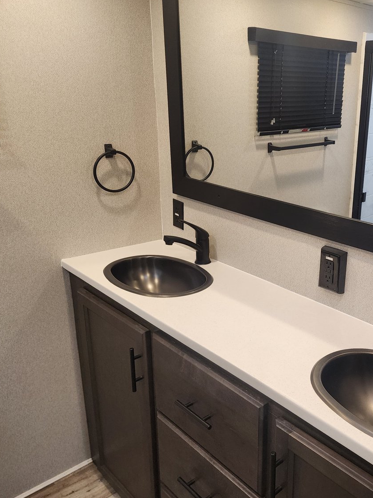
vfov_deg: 58.4
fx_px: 445
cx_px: 301
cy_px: 248
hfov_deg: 43.2
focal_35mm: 31
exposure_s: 1/120
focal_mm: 6.4
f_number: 1.8
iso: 200
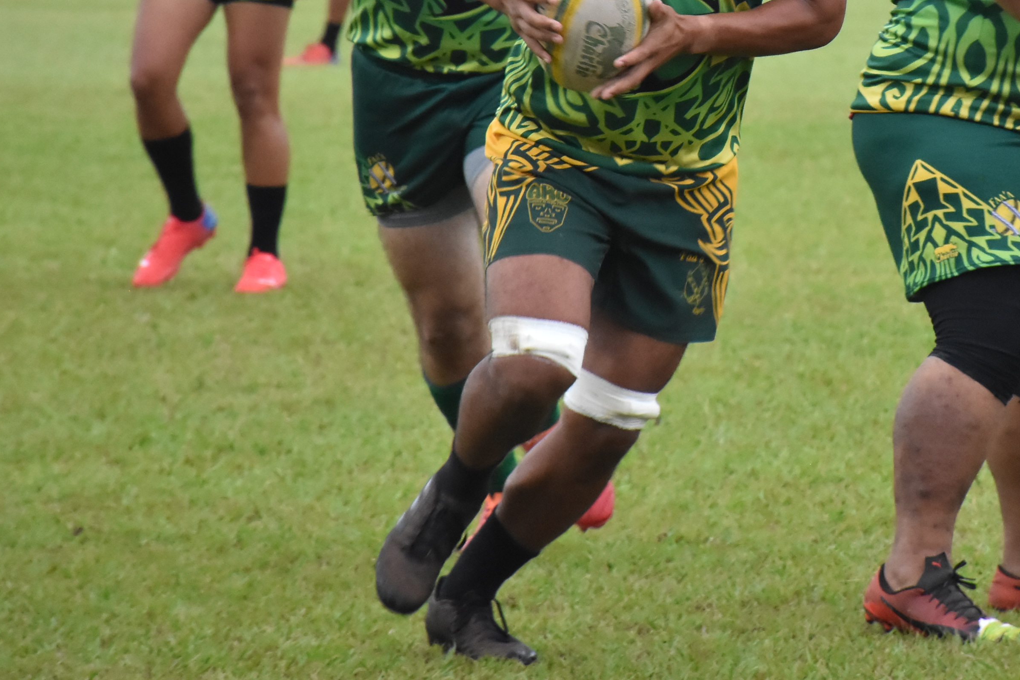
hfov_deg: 5.2
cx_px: 770
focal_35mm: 394
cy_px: 66
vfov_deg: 3.5
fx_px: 11162
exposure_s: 1/320
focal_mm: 140
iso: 2500
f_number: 5.6
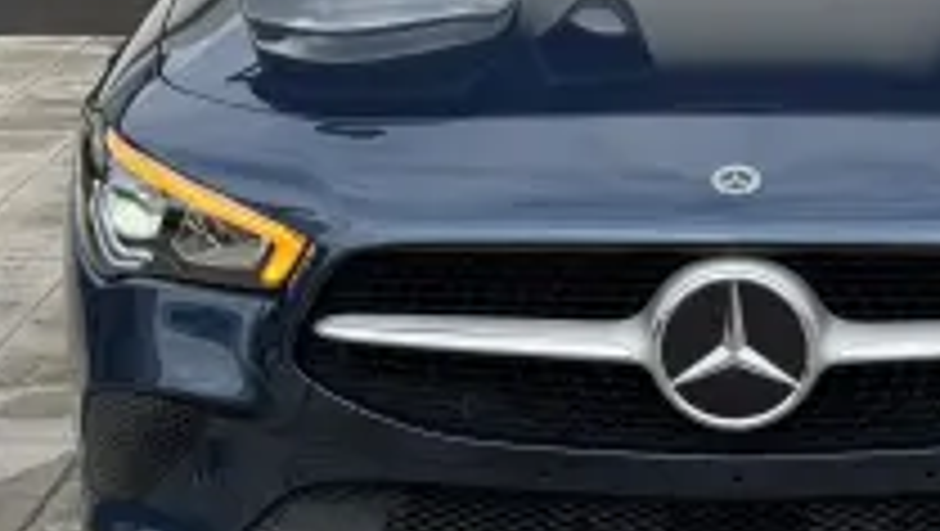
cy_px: 122
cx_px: 801
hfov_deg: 23.2
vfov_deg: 13.4
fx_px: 2245
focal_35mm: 90
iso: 64
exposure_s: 1/1869
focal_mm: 6.76
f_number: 1.78
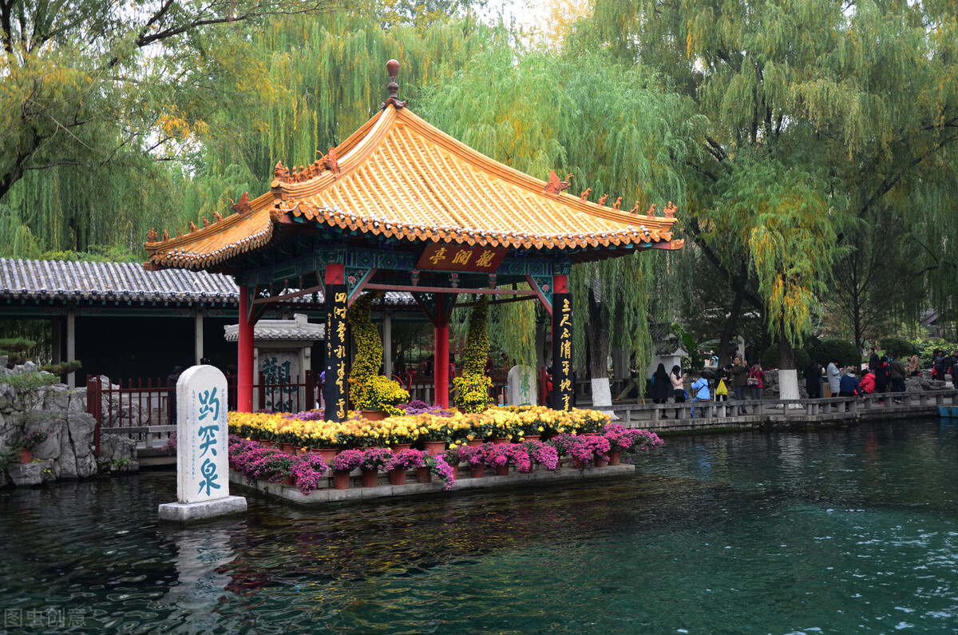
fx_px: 996
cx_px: 479
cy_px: 318
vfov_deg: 35.3
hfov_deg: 51.4
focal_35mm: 38
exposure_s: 1/125
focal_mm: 25
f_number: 4.5
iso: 250
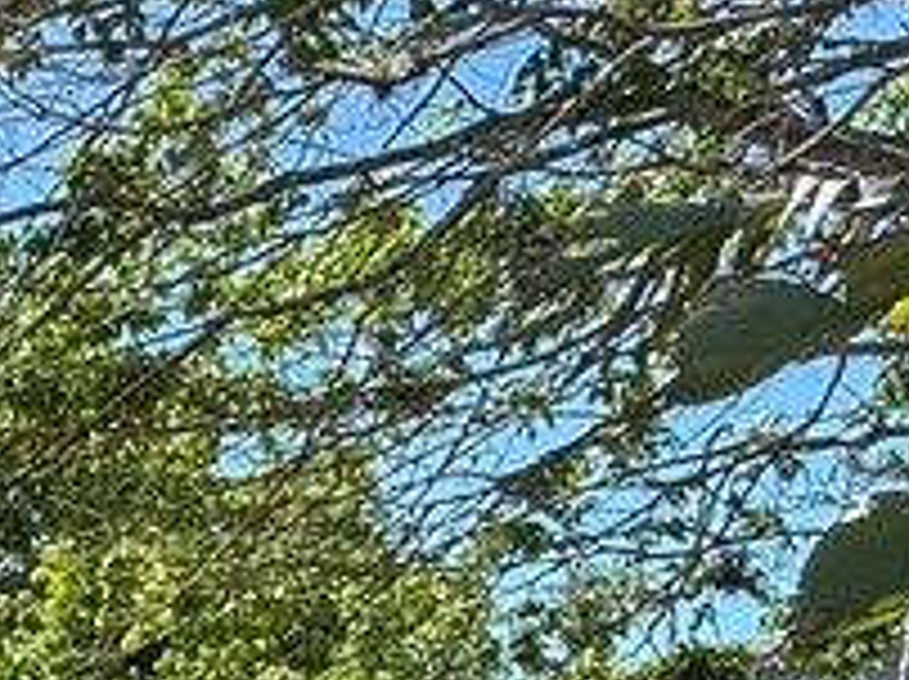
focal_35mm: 71
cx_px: -549
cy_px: 838
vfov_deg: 19.4
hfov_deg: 21.6
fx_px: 1862
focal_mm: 2.22
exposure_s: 1/393
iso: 64
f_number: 2.2
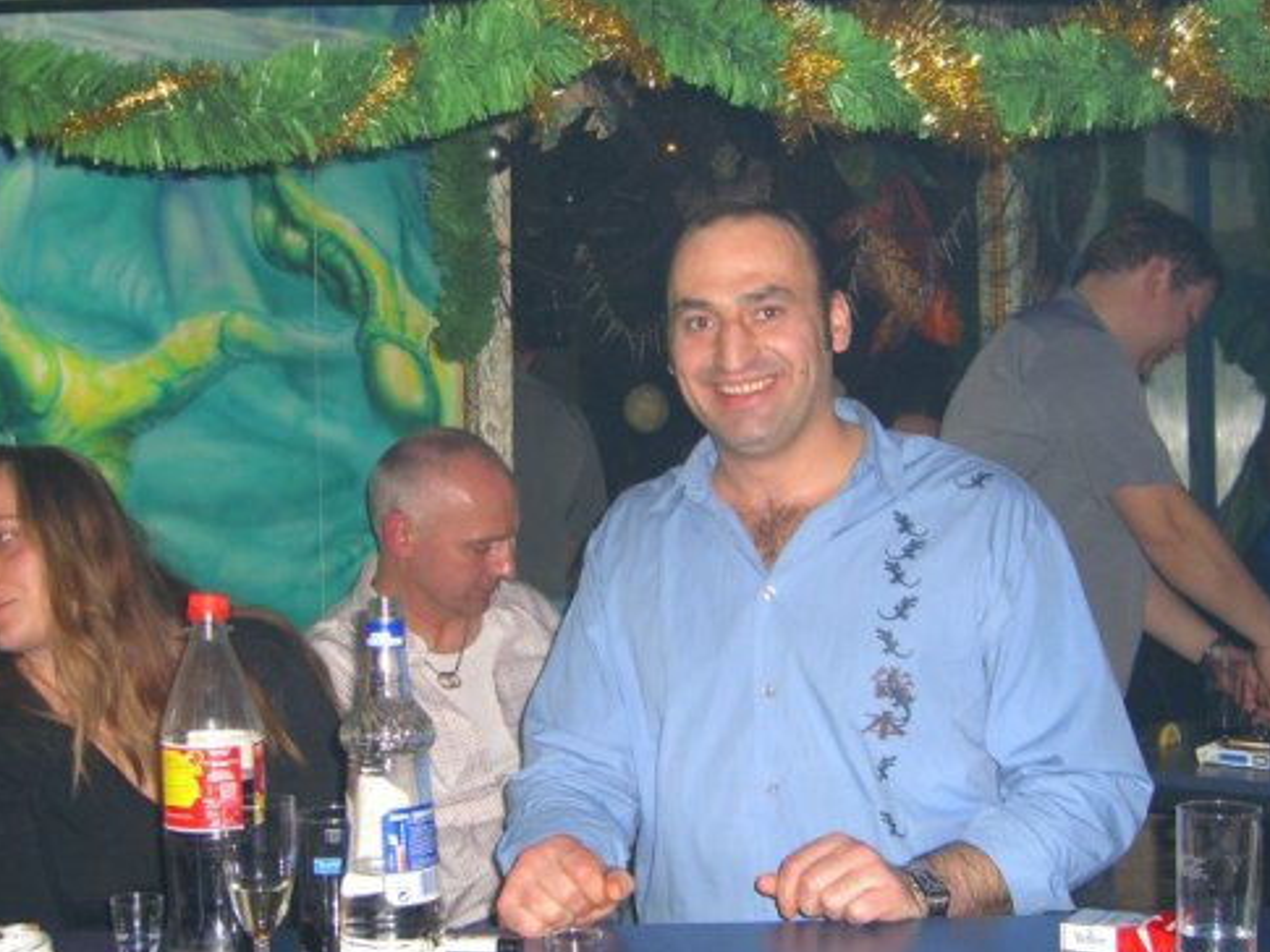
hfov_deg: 40.4
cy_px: 523
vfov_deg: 30.9
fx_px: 1725
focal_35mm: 47
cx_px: 597
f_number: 2.8
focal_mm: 7.9
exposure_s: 1/60
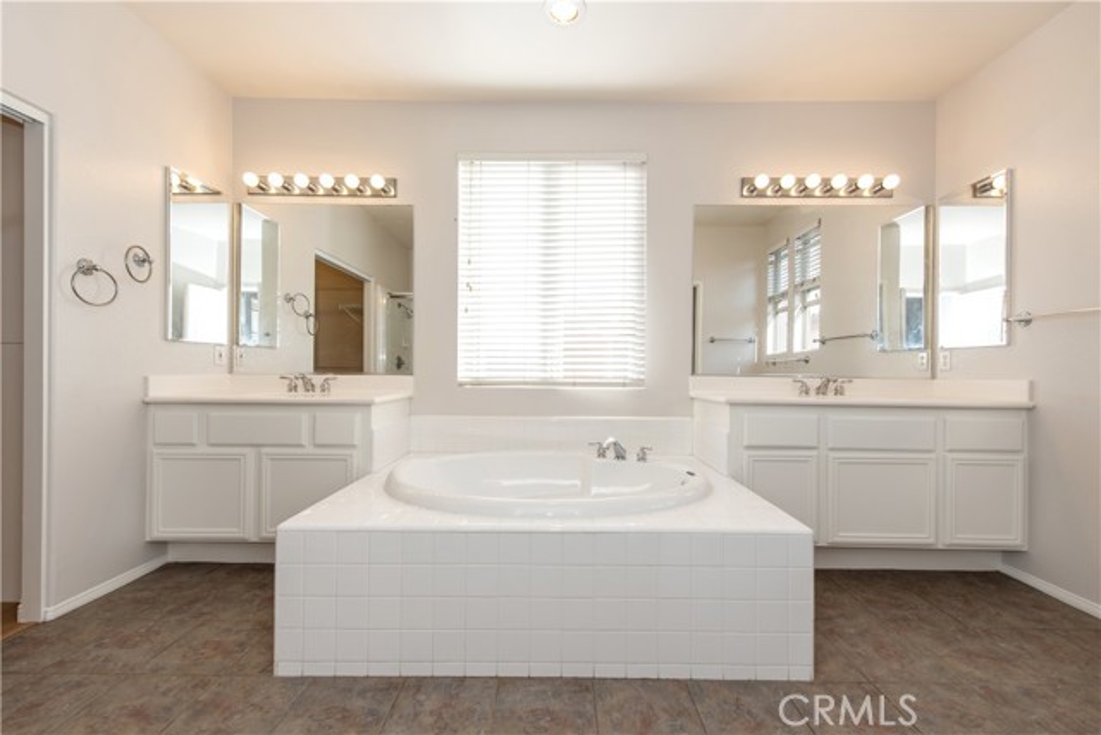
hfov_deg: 104.2
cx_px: 550
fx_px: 428
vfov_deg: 81.2
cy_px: 368
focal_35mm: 14
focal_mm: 14
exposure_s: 1/125
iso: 100
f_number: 5.6
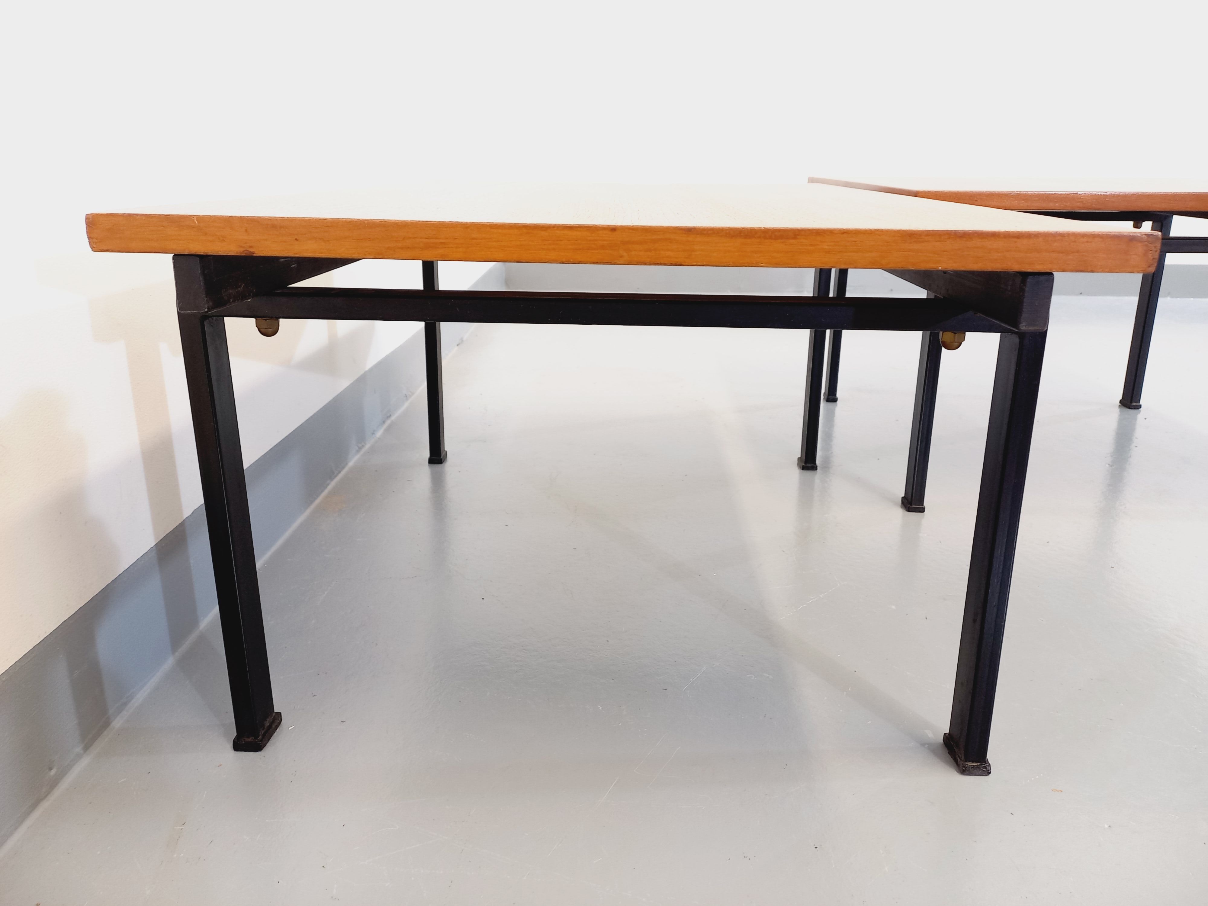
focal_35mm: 25
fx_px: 872
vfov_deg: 54.9
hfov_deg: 69.4
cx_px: 604
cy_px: 453
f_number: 1.8
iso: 250
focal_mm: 4.65
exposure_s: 1/33
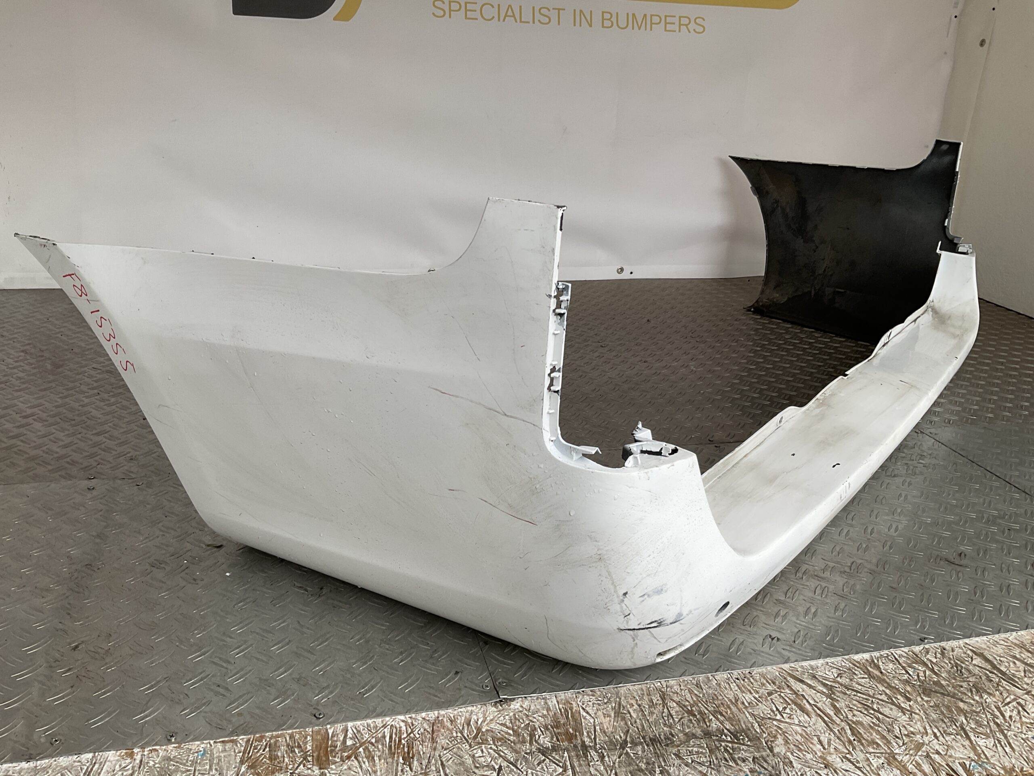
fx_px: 866
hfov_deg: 61.7
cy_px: 388
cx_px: 517
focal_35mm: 29
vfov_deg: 48.2
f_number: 1.8
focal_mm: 3
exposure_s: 1/100
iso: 25
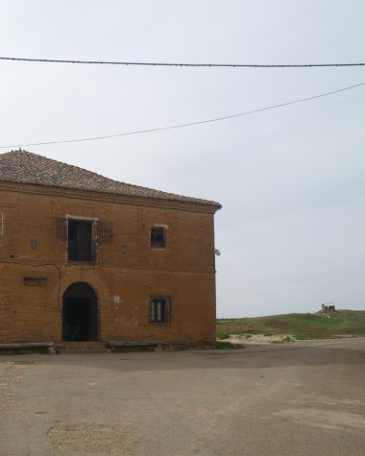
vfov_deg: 40.3
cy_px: 229
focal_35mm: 46
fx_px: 621
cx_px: 67
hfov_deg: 31.8
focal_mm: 5.8
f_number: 8
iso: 100
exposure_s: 1/250
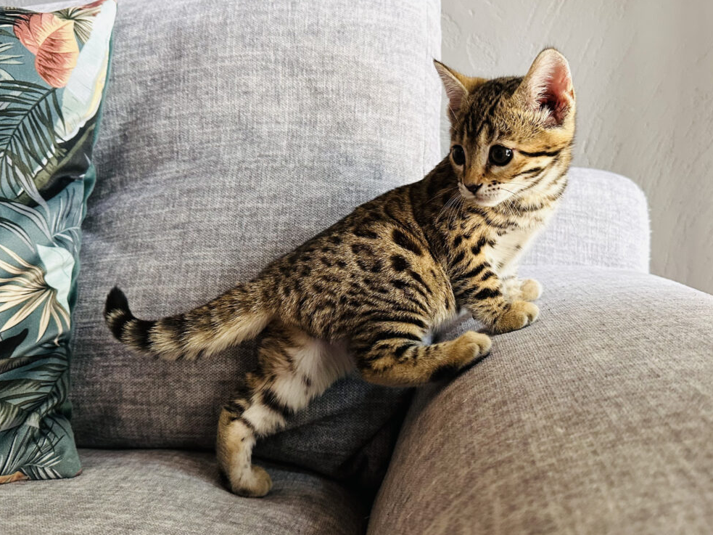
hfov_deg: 69.4
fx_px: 515
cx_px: 368
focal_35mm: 25
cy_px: 258
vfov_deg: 54.9
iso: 500
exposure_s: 1/60
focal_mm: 6.86
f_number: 1.78
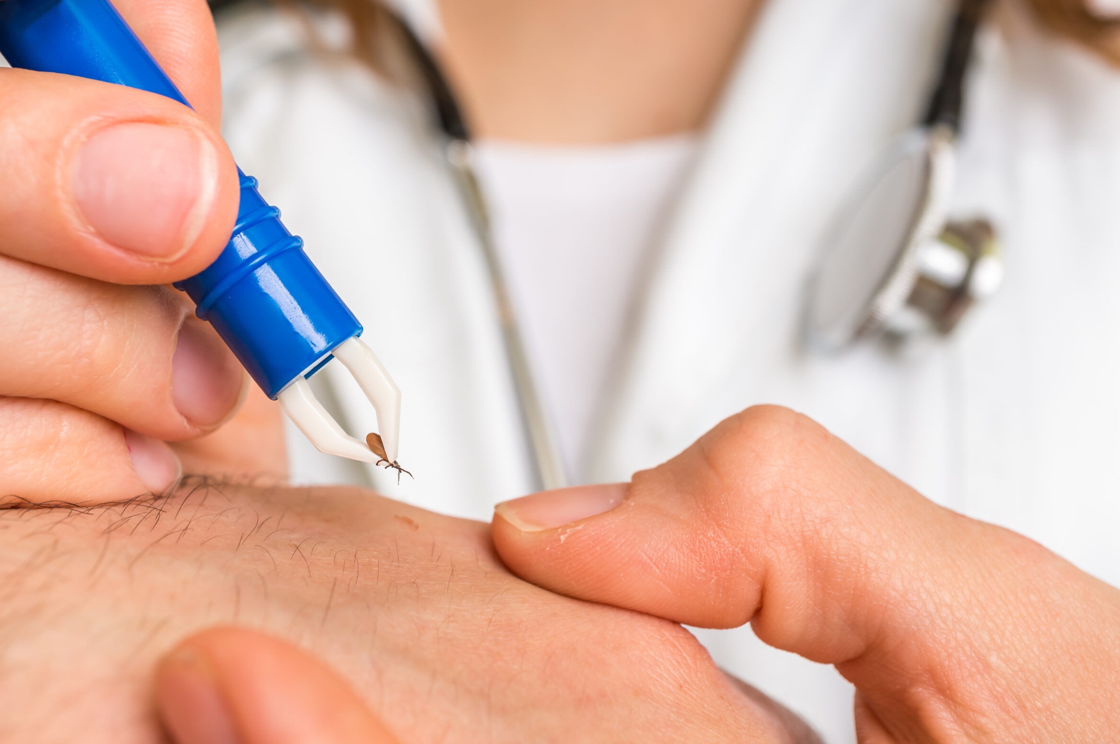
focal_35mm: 49
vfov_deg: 27.5
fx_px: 1523
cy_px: 344
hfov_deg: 40.4
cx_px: 520
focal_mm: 30
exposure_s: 1/160
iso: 100
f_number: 10
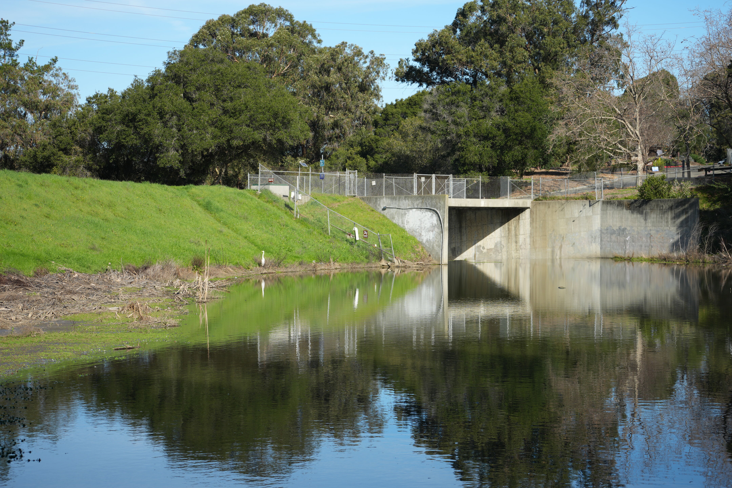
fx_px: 1464
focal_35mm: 72
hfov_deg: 28.1
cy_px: 244
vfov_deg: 18.9
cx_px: 366
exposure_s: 1/500
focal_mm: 72
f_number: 5.6
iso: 160
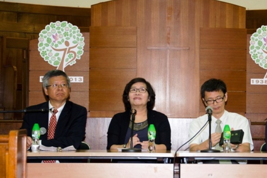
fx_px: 556
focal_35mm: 75
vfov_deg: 18.2
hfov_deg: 27.0
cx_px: 134
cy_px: 89
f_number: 5
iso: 500
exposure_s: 1/60
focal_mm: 50
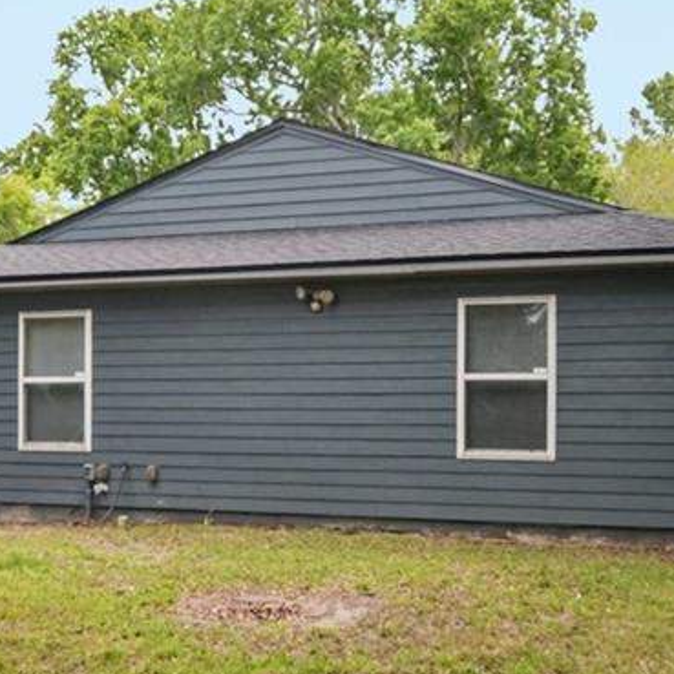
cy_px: 343
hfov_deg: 29.0
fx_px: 1300
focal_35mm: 59
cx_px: 252
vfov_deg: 29.1
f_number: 8
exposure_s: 1/400
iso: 400
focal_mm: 16
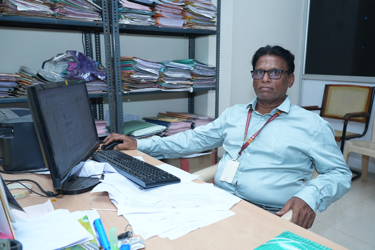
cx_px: 188
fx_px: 313
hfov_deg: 61.9
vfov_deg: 43.6
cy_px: 125
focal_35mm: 30
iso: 1250
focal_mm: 30
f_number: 6.3
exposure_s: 1/160
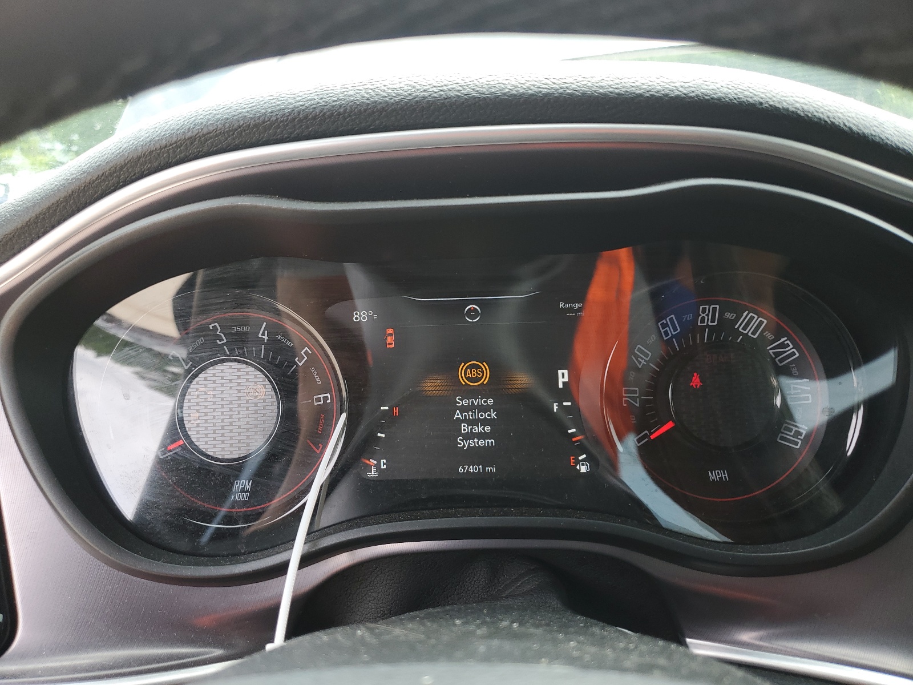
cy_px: 342
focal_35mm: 26
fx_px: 686
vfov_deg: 53.1
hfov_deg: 67.3
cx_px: 456
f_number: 1.5
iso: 50
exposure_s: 1/222
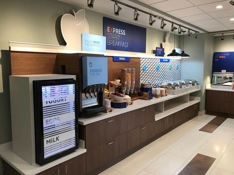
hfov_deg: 63.5
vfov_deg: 49.7
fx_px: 189
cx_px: 117
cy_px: 88
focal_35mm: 28
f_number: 1.8
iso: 32
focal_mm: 3.99
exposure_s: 1/30
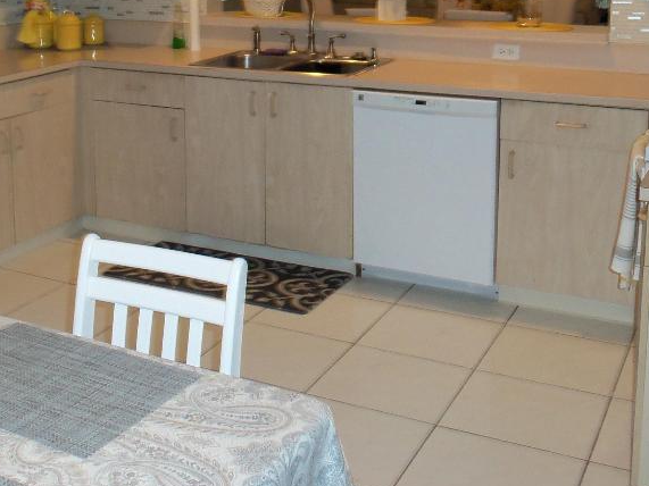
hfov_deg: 36.3
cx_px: 199
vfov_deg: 27.3
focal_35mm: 52
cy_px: 75
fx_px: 975
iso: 100
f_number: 3.4
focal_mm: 5.2
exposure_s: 1/30
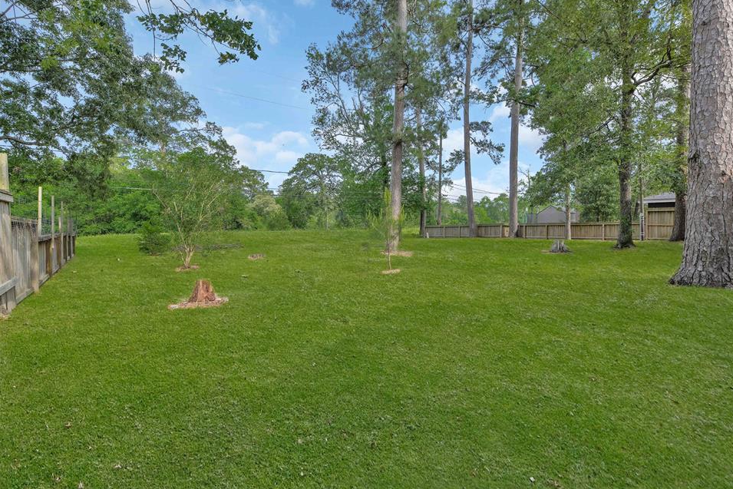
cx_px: 392
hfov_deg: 100.2
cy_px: 236
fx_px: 305
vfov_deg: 77.3
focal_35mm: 15
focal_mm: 14
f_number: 8
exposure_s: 1/200
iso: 100
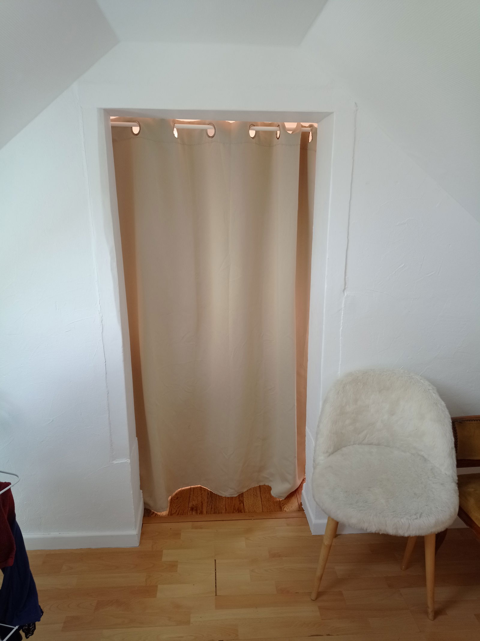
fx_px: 519
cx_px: 240
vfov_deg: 63.5
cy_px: 320
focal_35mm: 28
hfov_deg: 49.7
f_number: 1.79
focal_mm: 4.74
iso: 101
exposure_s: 1/100
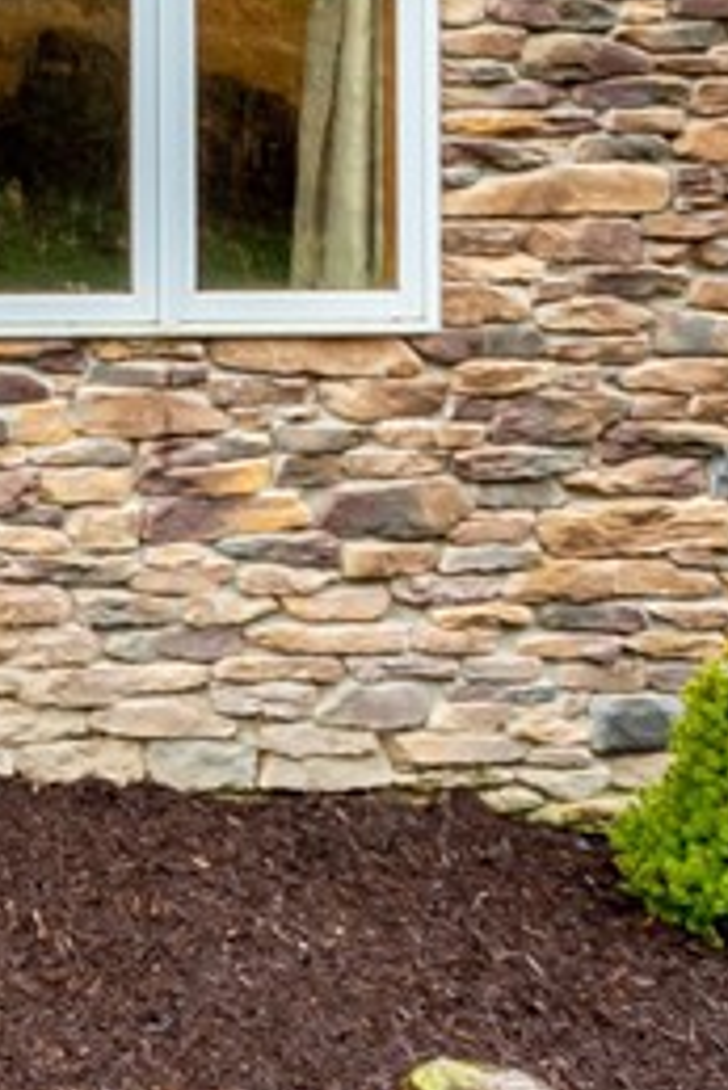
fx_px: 2093
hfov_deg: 15.8
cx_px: -707
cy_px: -286
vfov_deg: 25.5
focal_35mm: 69
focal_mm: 11
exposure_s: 1/160
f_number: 5.6
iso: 100
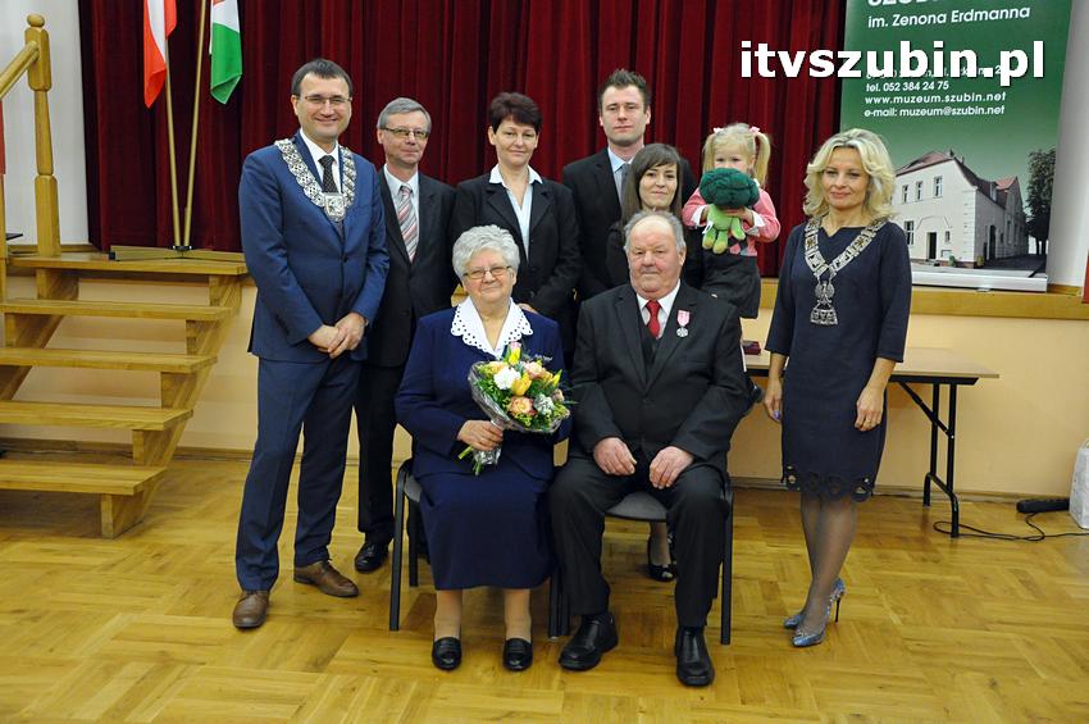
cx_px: 544
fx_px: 1133
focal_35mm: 38
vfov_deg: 35.4
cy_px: 362
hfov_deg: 51.3
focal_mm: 25
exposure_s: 1/80
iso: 2500
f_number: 5.6
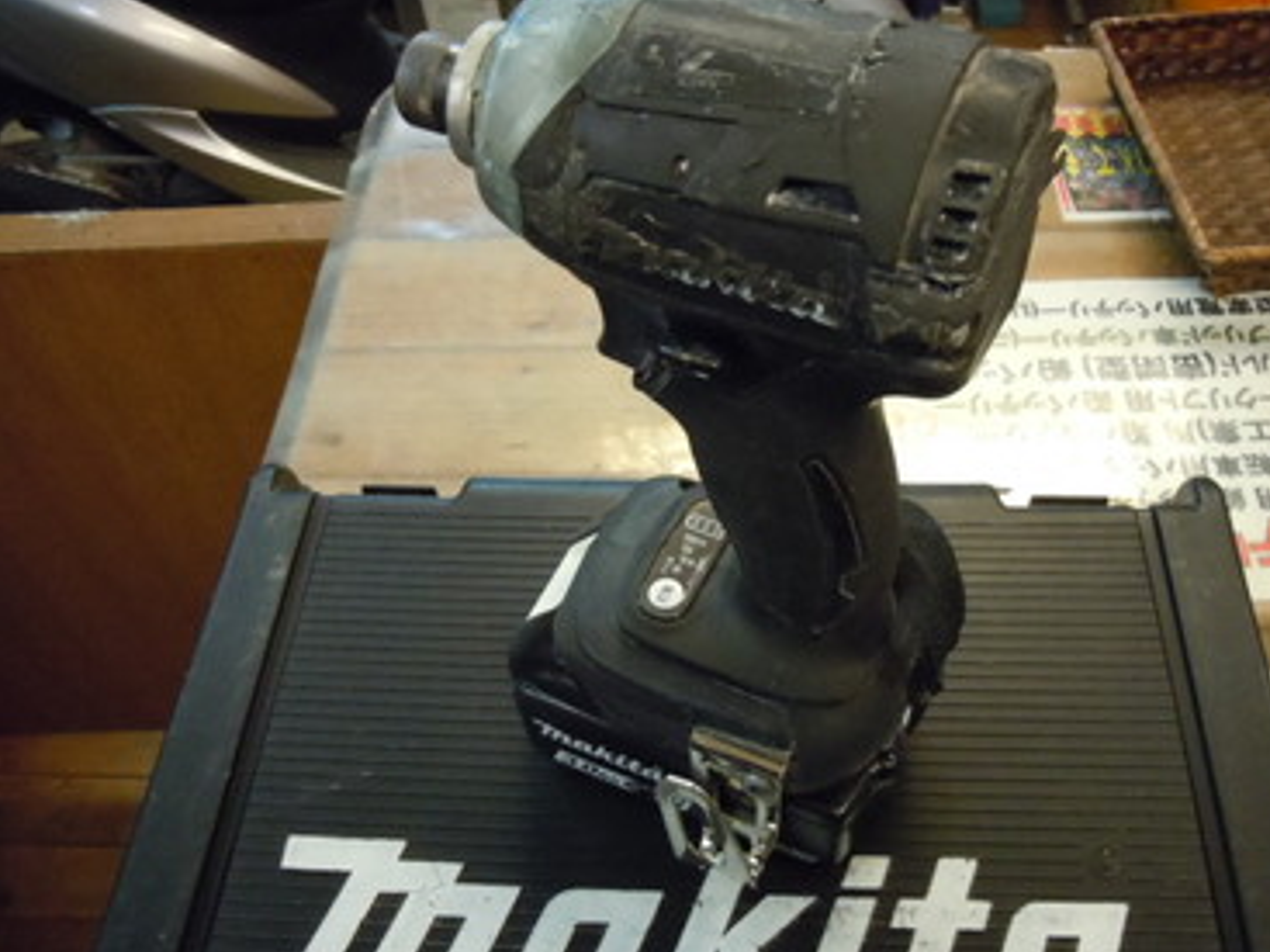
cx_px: 689
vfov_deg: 39.6
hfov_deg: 51.3
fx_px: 1320
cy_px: 485
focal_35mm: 36
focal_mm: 5.9
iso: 800
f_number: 4
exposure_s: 1/60
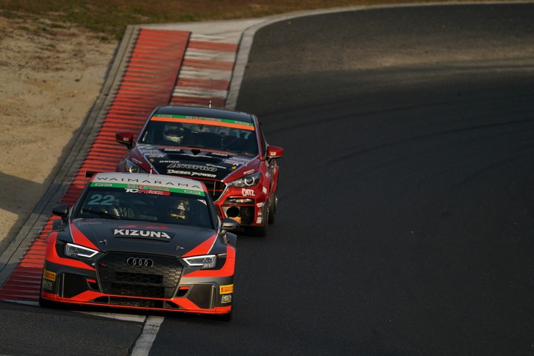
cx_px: 267
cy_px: 178
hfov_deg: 3.4
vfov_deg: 2.3
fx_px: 8899
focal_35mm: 600
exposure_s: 1/1000
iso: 200
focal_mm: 600
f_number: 6.3
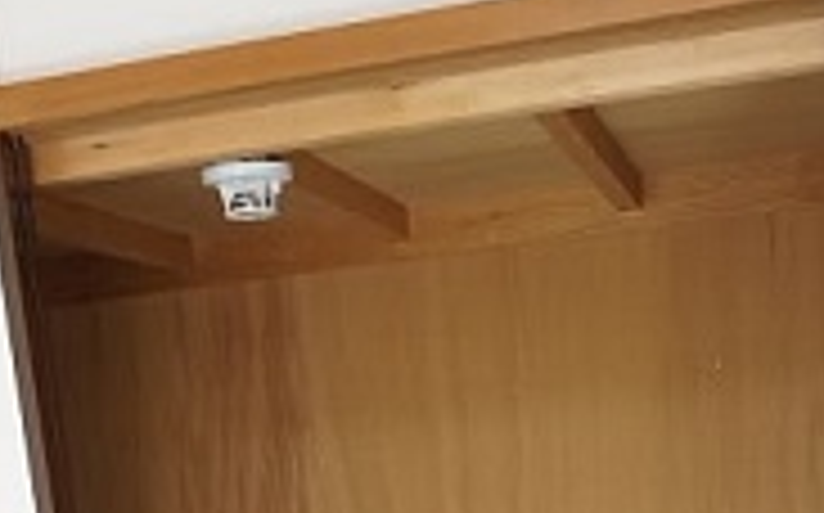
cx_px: 446
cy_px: 860
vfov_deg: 16.6
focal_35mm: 68
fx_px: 1526
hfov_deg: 30.2
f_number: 4
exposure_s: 1/160
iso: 1000
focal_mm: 16
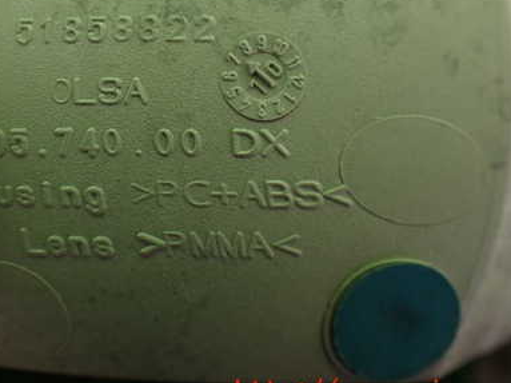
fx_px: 694
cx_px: 136
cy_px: 109
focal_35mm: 47
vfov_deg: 30.5
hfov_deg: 39.5
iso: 100
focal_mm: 5.4
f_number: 2.3
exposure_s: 1/125
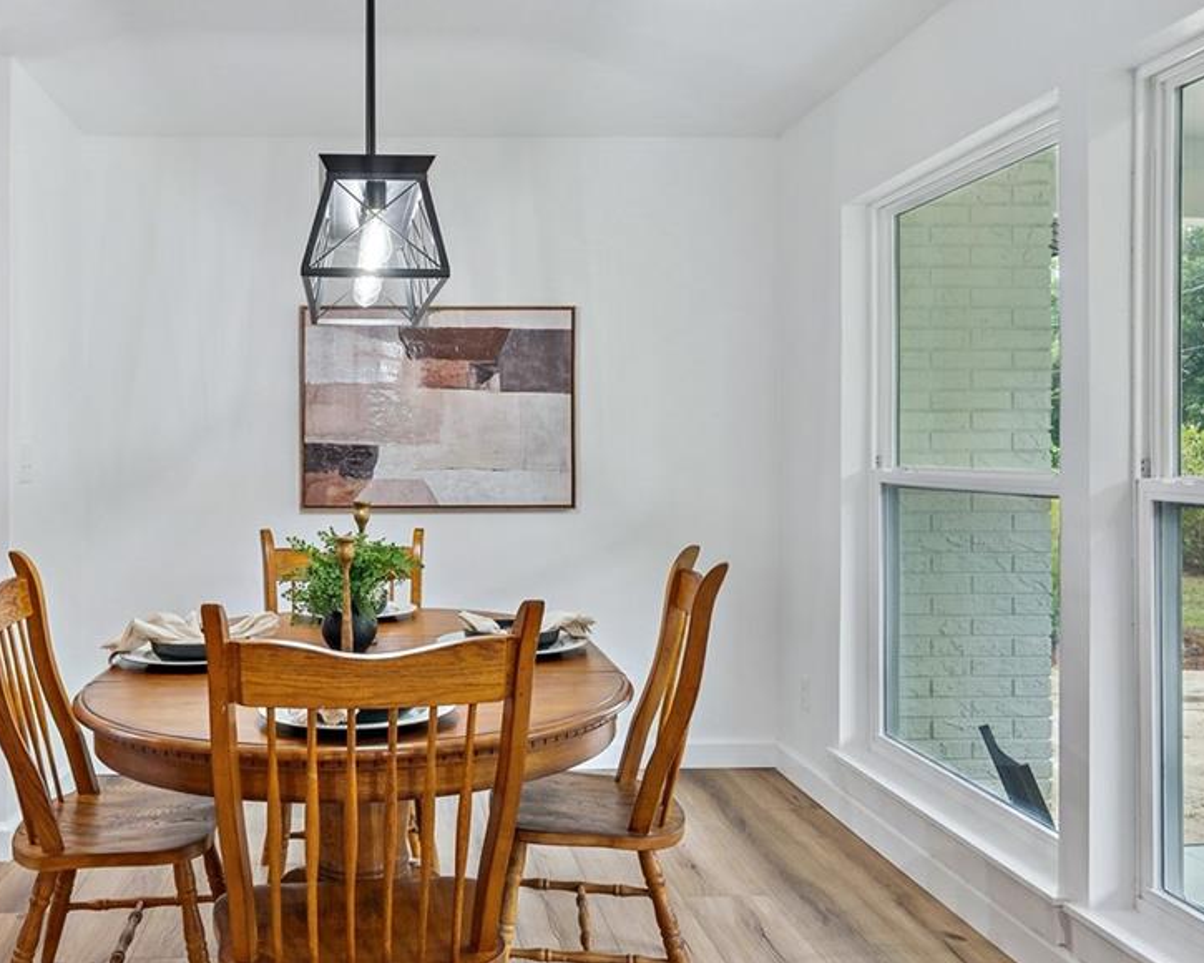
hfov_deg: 59.5
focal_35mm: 29
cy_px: 657
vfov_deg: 49.0
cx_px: 440
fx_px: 1033
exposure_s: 1/20
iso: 400
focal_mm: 14
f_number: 8
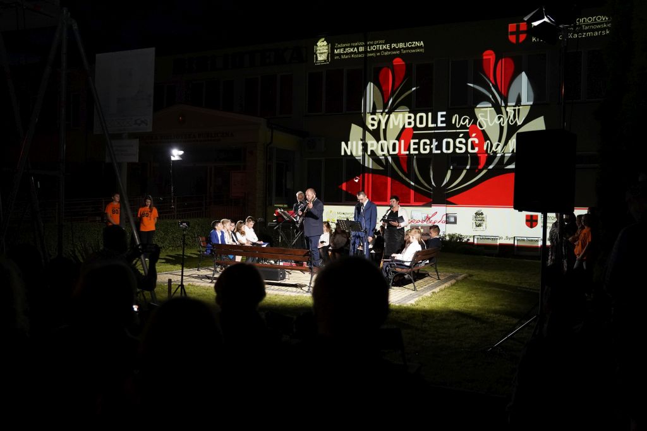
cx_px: 324
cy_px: 216
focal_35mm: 32
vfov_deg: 40.5
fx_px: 584
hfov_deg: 58.0
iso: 6400
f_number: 2.8
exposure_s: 1/160
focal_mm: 32.5
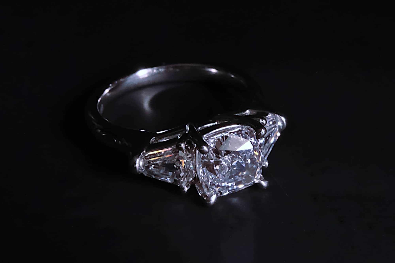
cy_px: 132
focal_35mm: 23
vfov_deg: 55.1
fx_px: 252
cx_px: 198
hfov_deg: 76.1
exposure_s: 1/8
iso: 1600
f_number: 10
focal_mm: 15
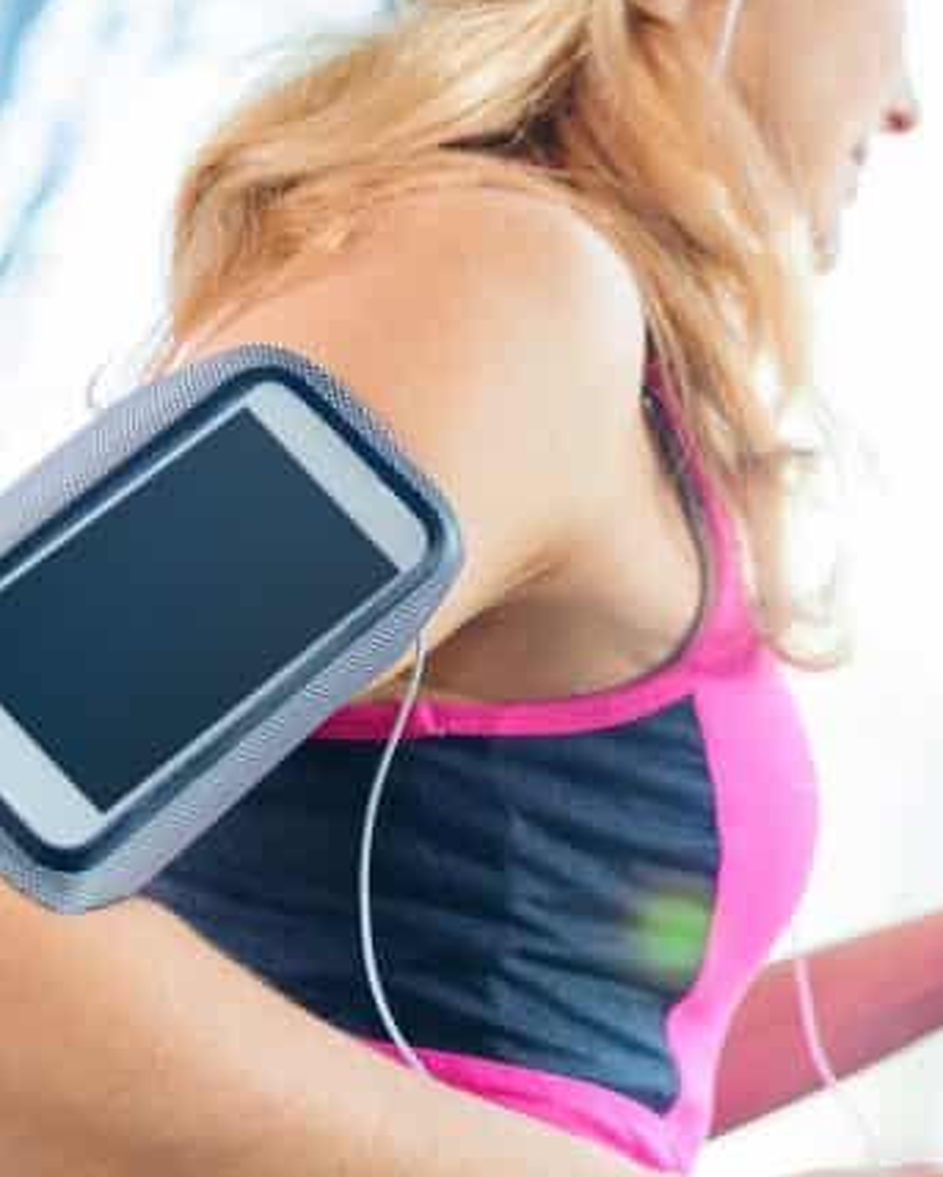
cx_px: 835
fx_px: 3138
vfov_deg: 21.2
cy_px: 754
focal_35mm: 90
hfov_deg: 16.9
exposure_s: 1/160
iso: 160
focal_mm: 40
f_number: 2.8
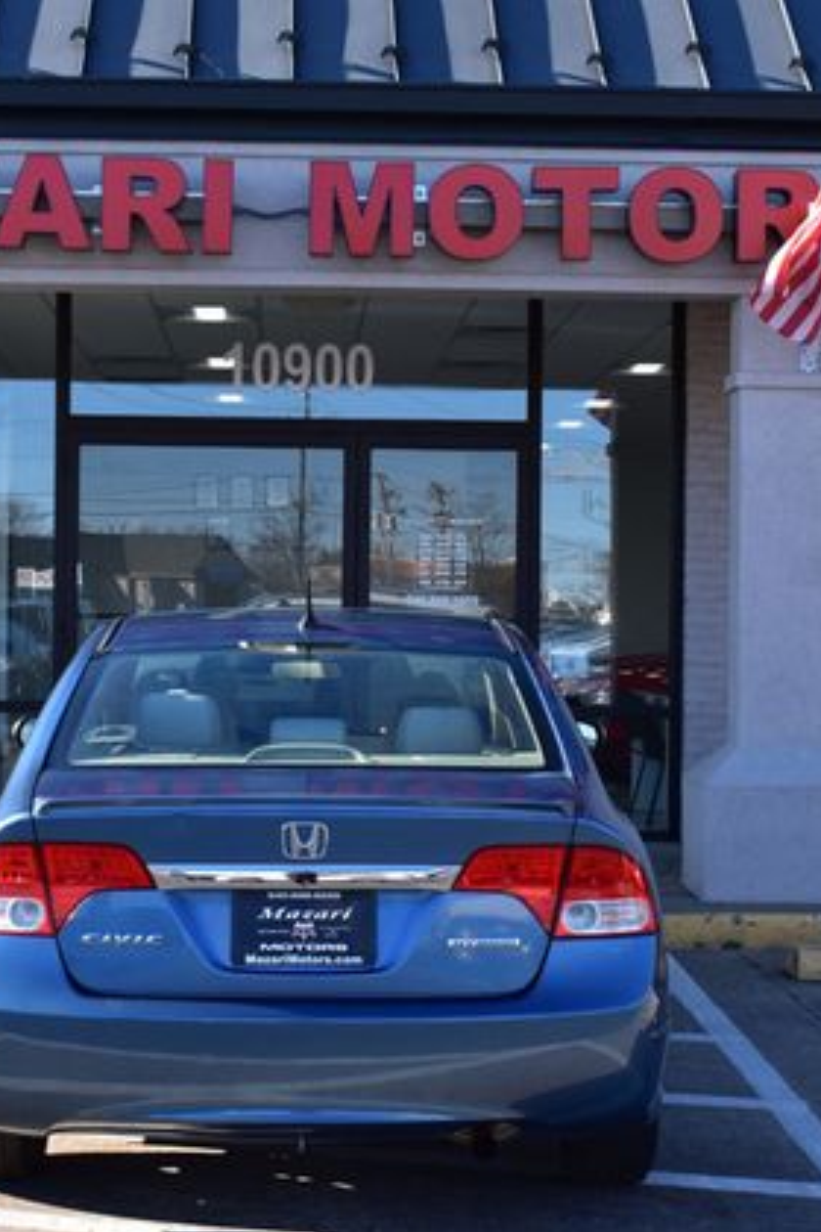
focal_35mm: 64
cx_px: 384
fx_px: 2189
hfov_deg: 21.2
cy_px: 622
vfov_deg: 31.4
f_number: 10
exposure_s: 1/320
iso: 400
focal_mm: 28
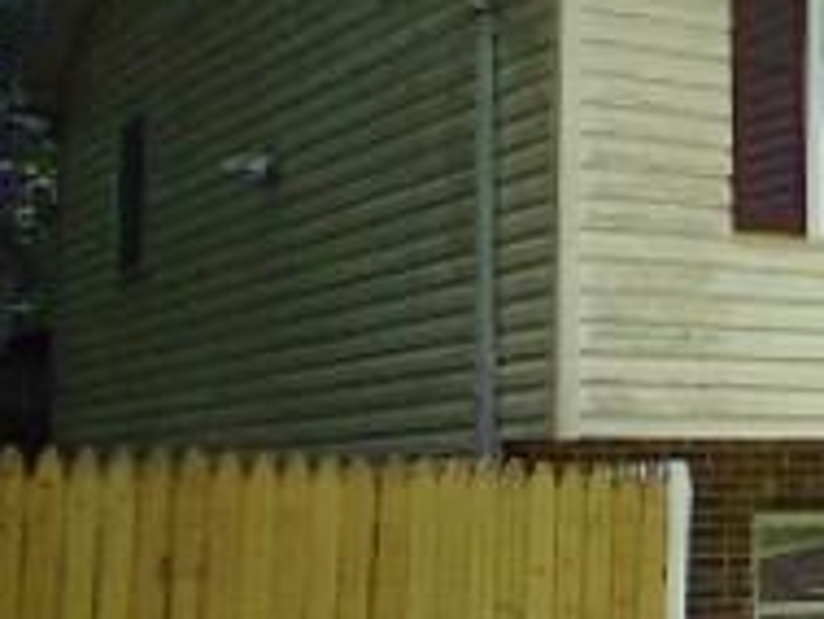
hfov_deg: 19.4
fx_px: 2096
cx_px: 1243
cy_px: 349
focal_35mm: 88
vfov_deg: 16.8
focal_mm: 4.6
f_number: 3.2
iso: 400
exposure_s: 1/800
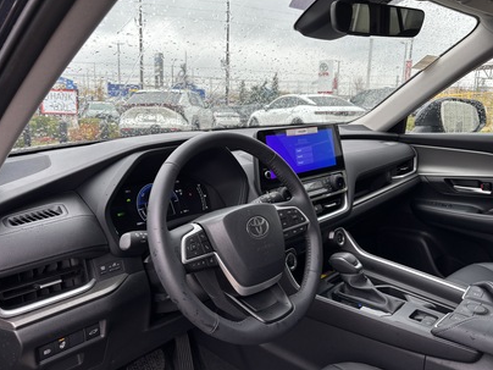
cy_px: 181
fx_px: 385
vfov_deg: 51.4
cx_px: 242
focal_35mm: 27
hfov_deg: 65.3
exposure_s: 1/121
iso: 40
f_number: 1.6
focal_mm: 5.96
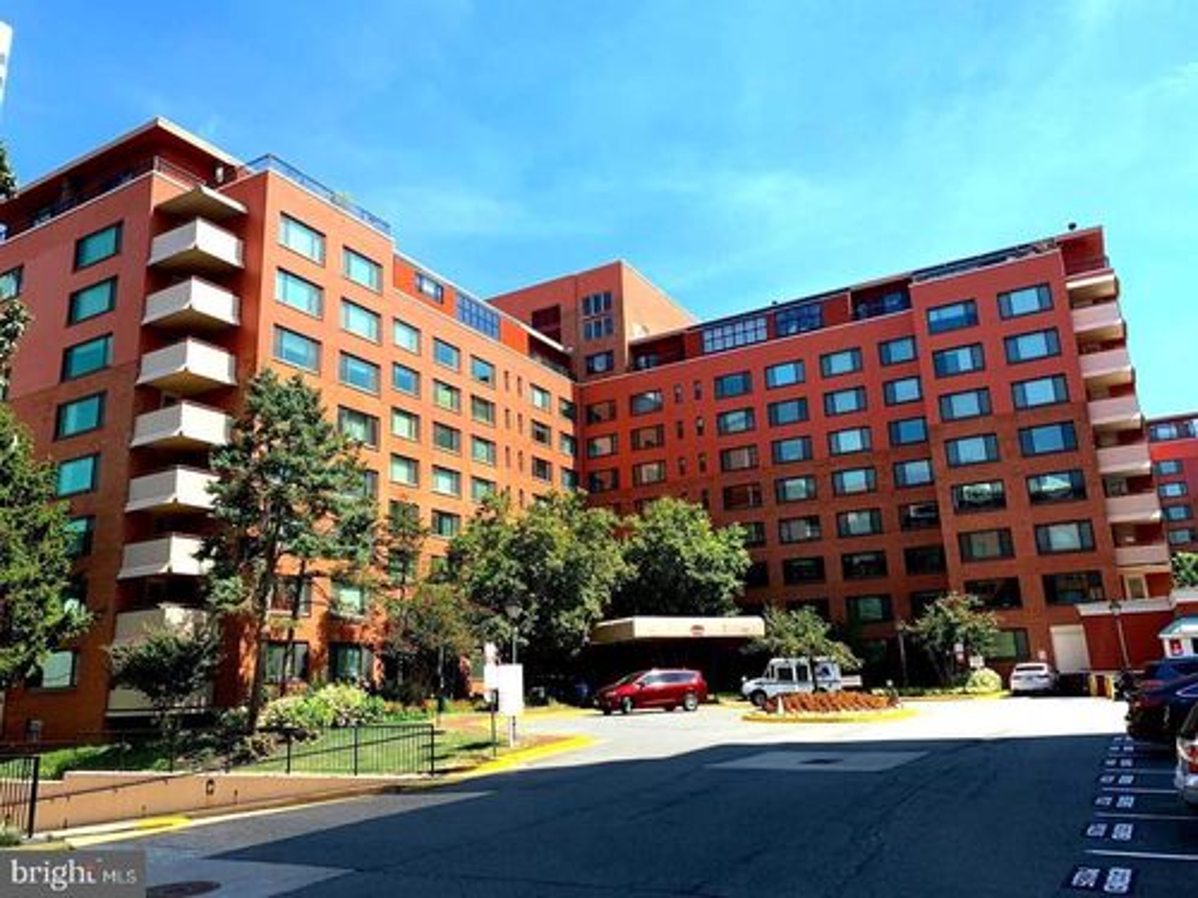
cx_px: 599
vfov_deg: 53.1
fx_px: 900
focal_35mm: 26
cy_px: 449
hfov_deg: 67.3
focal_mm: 4.25
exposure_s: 1/1250
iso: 25
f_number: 1.8
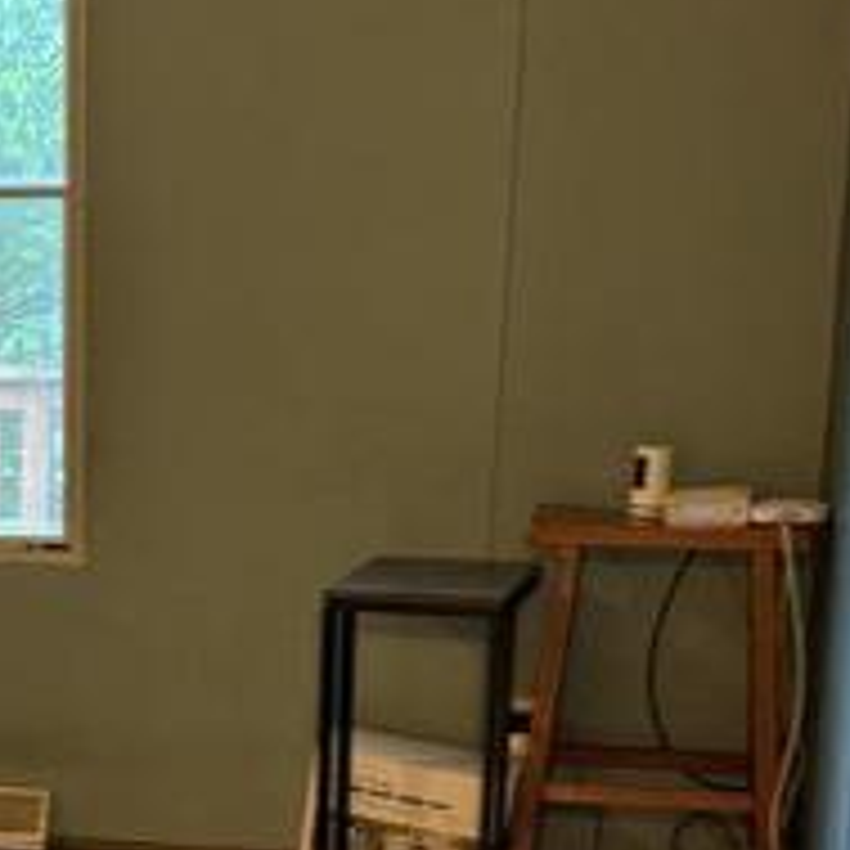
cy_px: 828
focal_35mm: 86
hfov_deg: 19.2
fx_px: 2389
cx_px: -117
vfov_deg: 19.6
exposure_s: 1/60
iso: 250
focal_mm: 6.76
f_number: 1.78
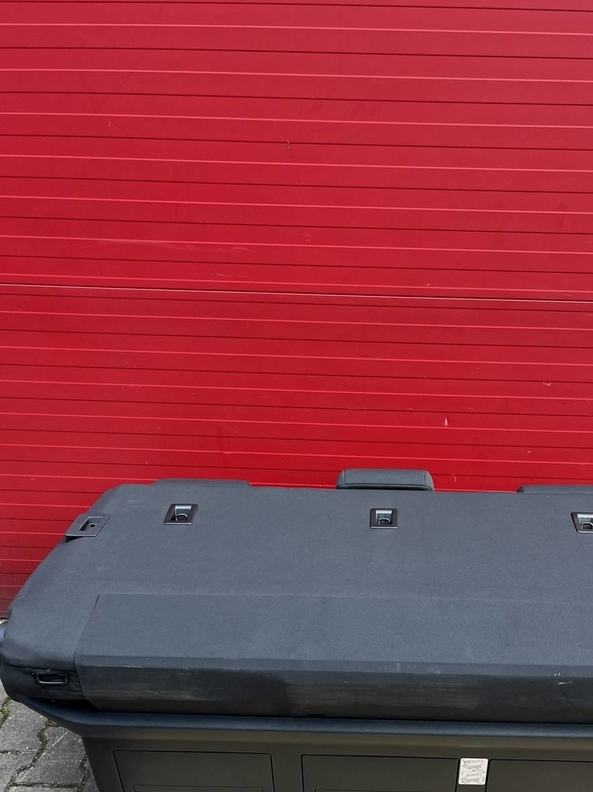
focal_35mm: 35
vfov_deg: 51.8
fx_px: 800
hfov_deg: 40.3
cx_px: 379
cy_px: 515
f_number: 1.6
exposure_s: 1/442
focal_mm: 5.1
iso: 50
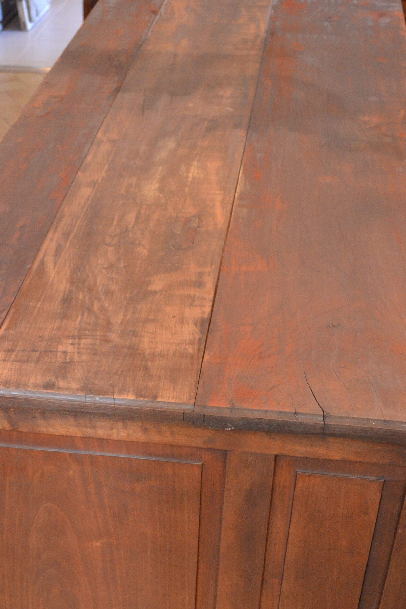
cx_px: 128
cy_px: 504
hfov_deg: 22.9
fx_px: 998
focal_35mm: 59
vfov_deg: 32.8
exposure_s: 1/60
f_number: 3.8
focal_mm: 20
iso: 1250
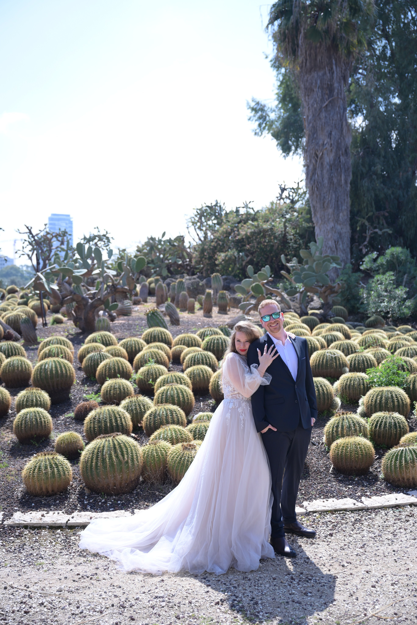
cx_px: 208
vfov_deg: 48.4
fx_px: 694
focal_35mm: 40
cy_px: 312
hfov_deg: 33.4
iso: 100
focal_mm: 40
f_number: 3.2
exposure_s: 1/800
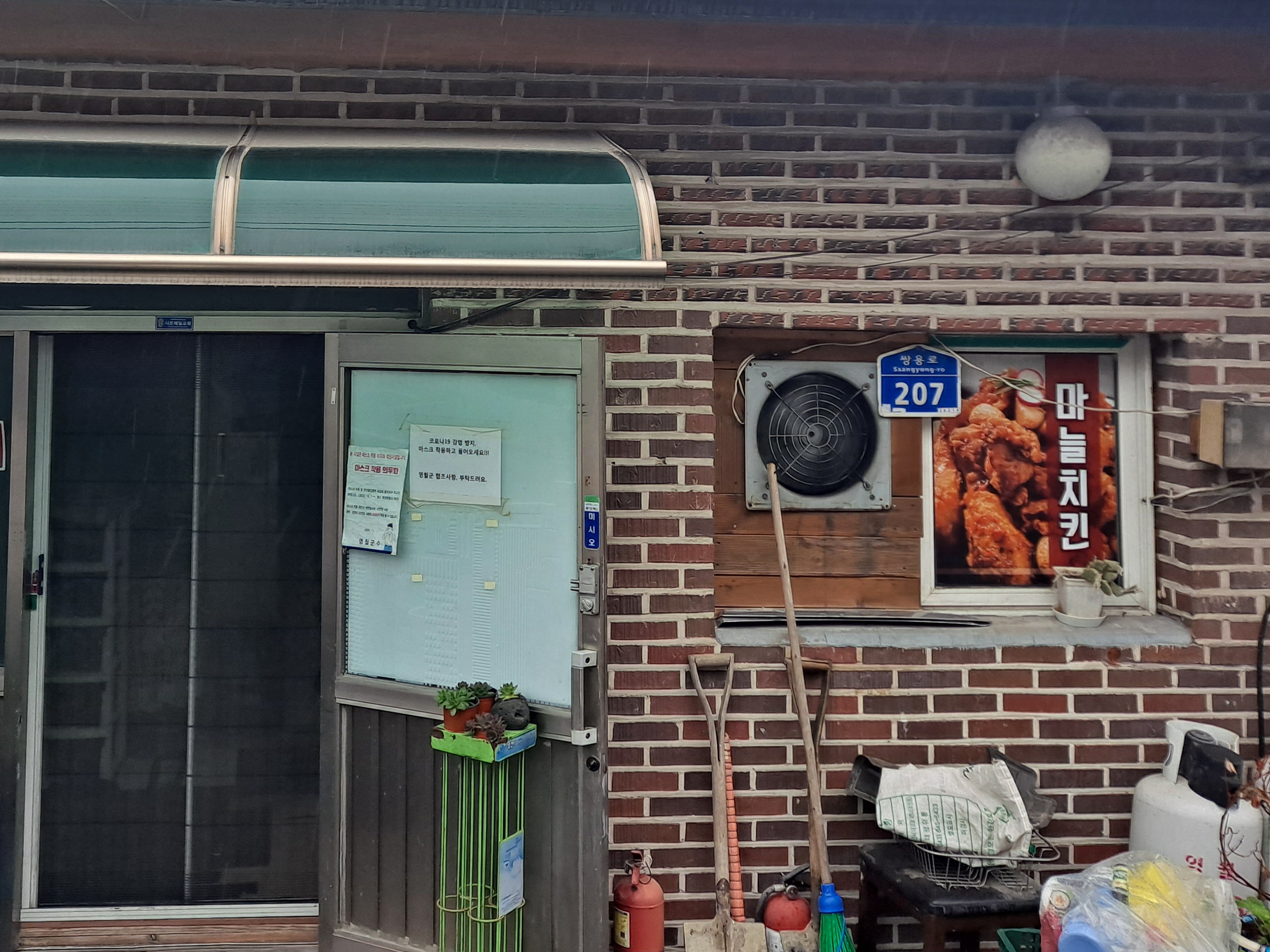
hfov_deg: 46.2
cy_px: 235
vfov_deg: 35.2
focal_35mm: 40
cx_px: 448
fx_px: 1468
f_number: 2
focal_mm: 4.6
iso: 32
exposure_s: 1/280
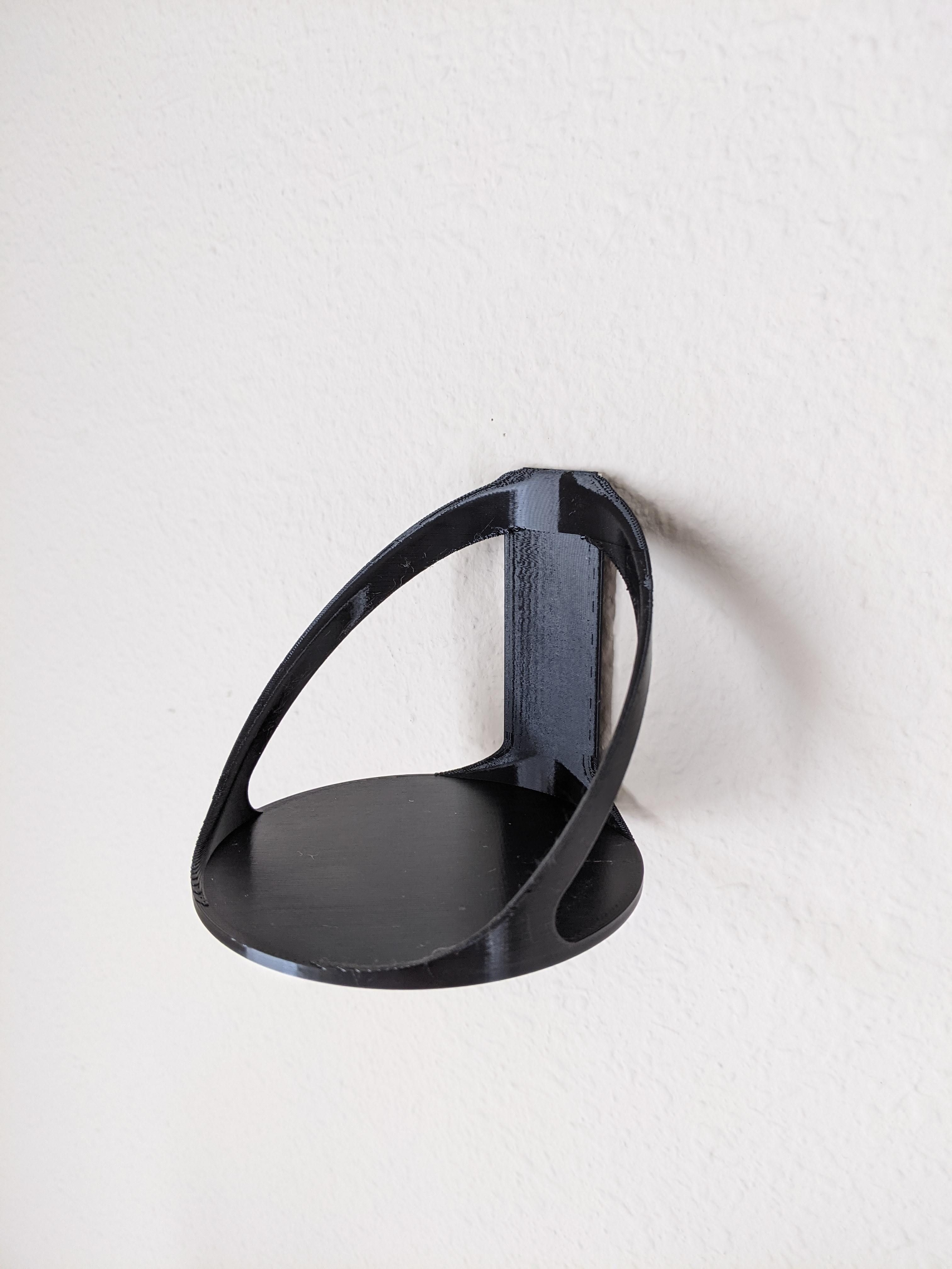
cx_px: 476
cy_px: 634
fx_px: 990
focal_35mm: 27
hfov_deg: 51.4
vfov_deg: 65.3
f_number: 1.8
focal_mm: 4.44
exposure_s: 1/24
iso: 143
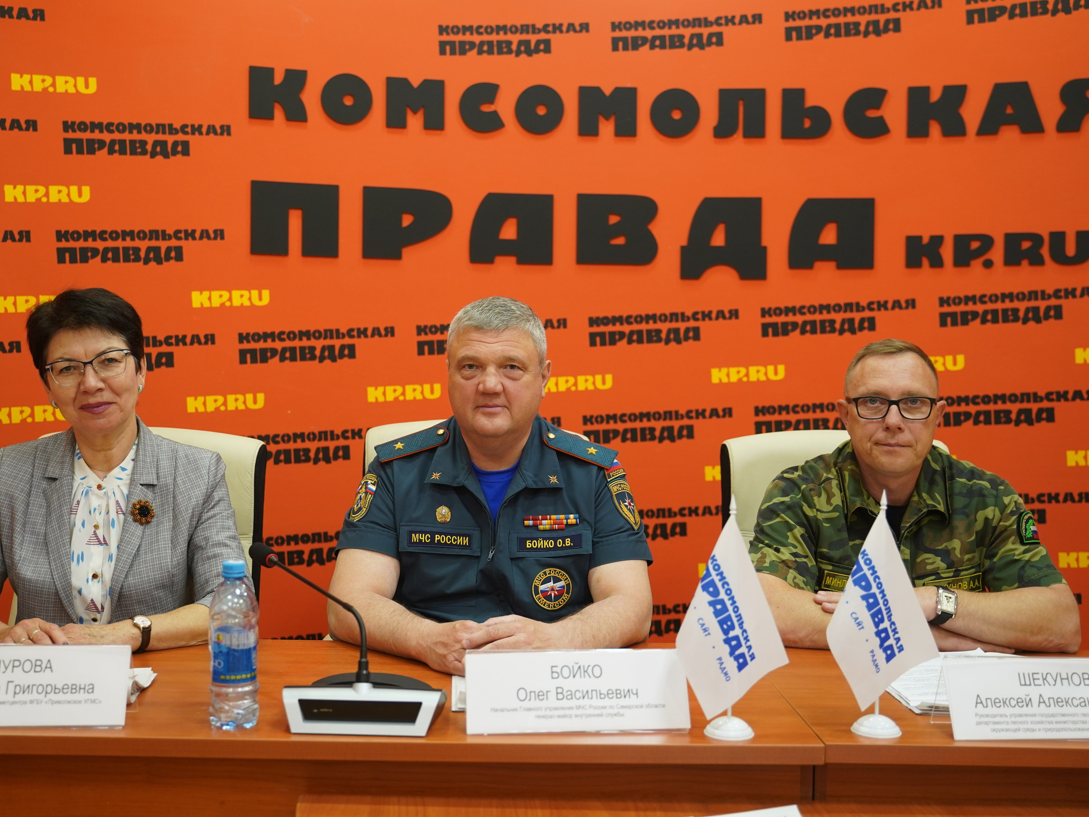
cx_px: 499
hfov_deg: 47.8
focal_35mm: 39
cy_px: 408
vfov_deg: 36.8
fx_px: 1227
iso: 1250
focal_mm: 36
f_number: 2.8
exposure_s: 1/160
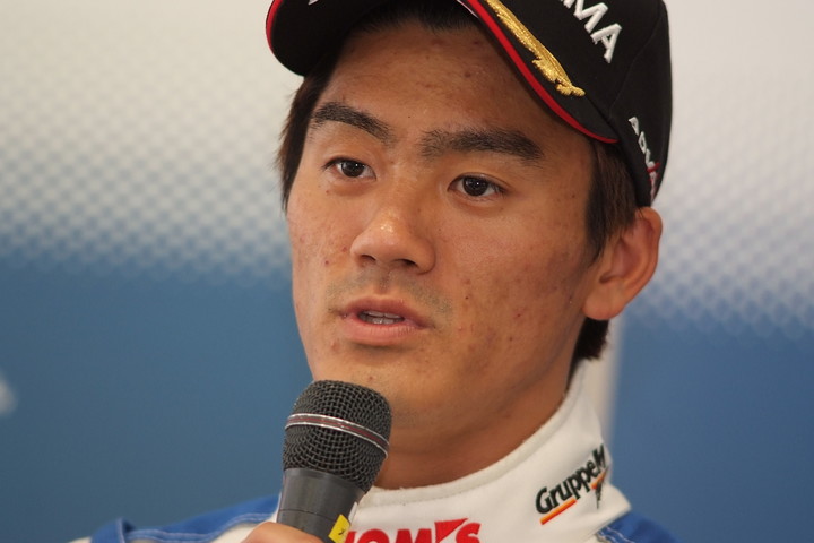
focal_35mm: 270
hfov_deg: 7.6
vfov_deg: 5.1
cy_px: 272
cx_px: 407
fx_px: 6105
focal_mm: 180
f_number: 2.8
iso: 800
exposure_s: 1/125
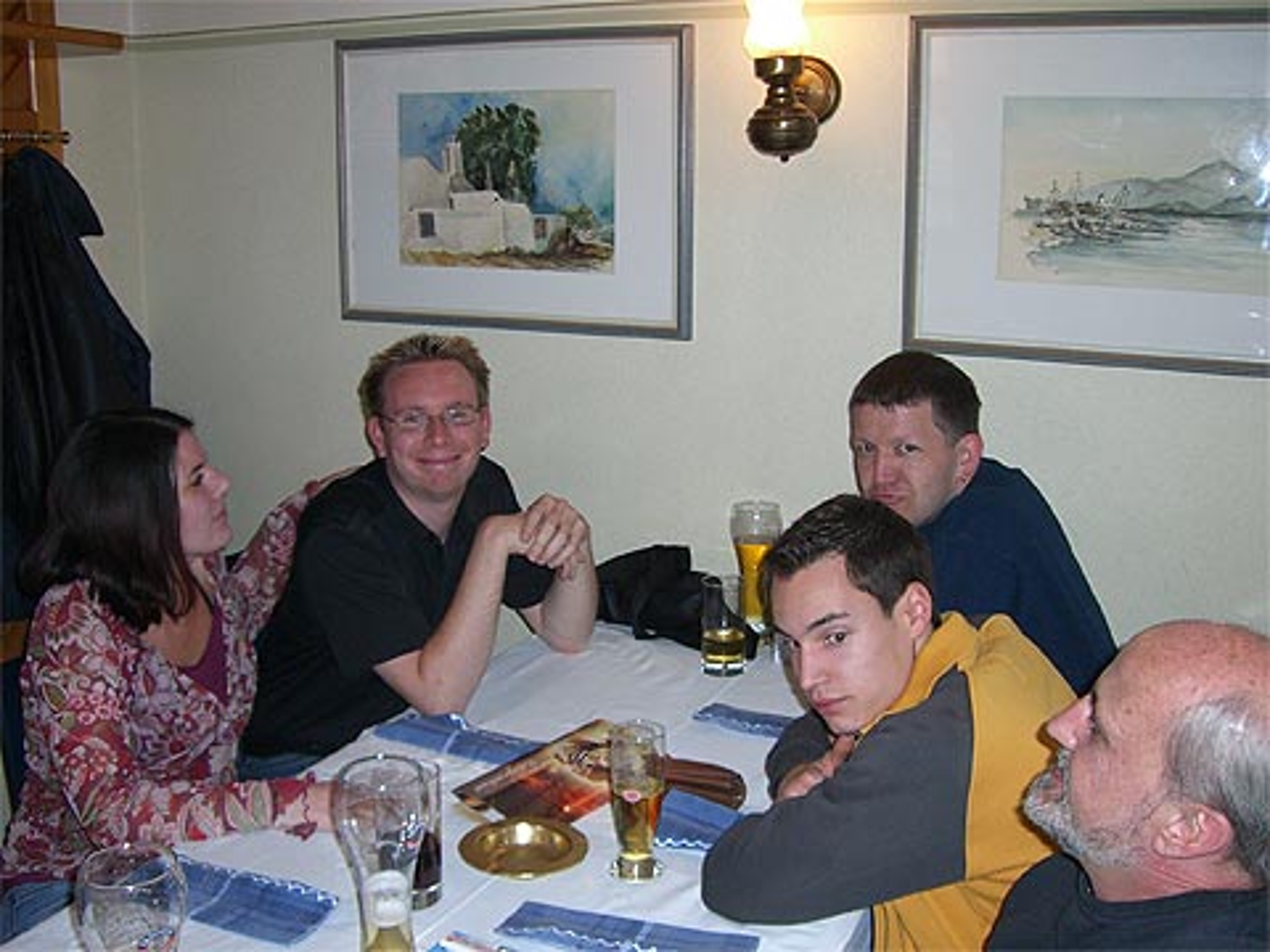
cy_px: 476
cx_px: 635
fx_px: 1394
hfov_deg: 49.0
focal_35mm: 38
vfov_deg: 37.7
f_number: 2.7
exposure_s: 1/60
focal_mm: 6.2
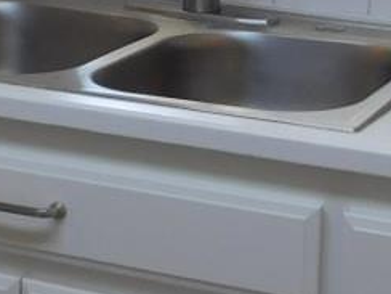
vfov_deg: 9.8
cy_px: 8
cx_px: 213
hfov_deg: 13.1
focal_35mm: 151
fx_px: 1706
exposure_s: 1/100
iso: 125
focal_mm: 4
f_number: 3
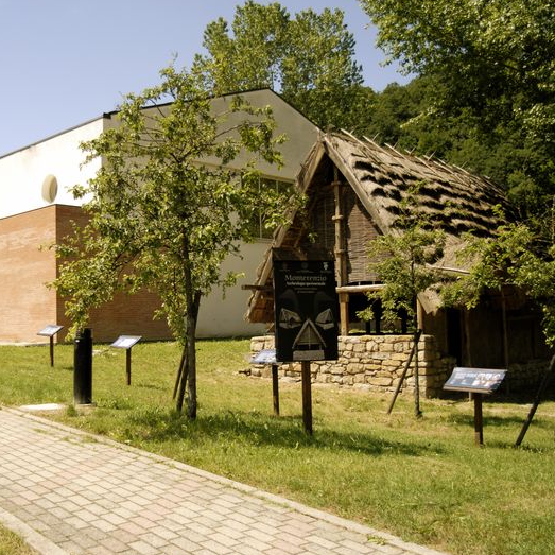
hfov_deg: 42.2
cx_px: 181
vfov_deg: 42.8
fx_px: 707
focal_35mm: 39
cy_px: 273
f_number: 4.5
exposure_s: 1/640
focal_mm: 20
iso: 100
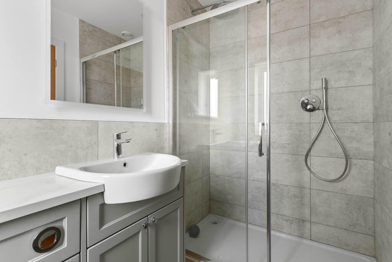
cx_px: 196
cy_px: 131
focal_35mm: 17
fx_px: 185
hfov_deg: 93.3
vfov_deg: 70.5
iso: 500
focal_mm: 17
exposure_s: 1/15
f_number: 8
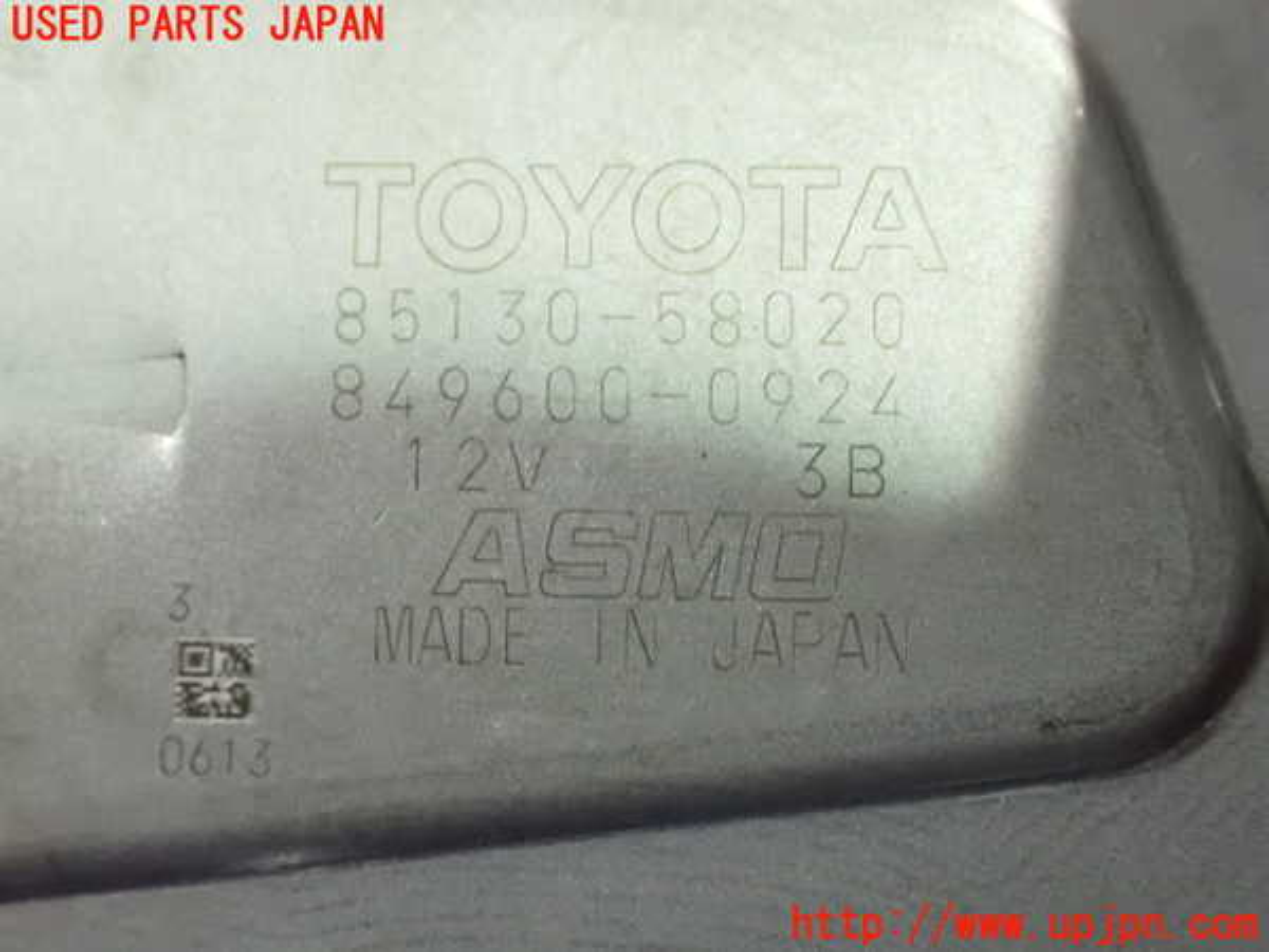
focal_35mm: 44
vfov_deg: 32.9
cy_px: 476
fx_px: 1613
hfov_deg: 42.9
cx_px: 634
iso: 1600
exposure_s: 1/30
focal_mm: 7.84
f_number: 2.9
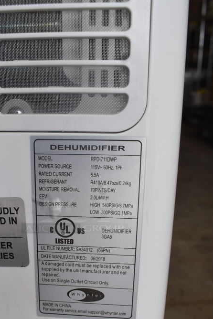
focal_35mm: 41
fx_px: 363
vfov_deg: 46.8
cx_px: 75
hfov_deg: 32.4
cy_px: 208
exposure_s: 1/60
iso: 160
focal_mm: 20
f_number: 8
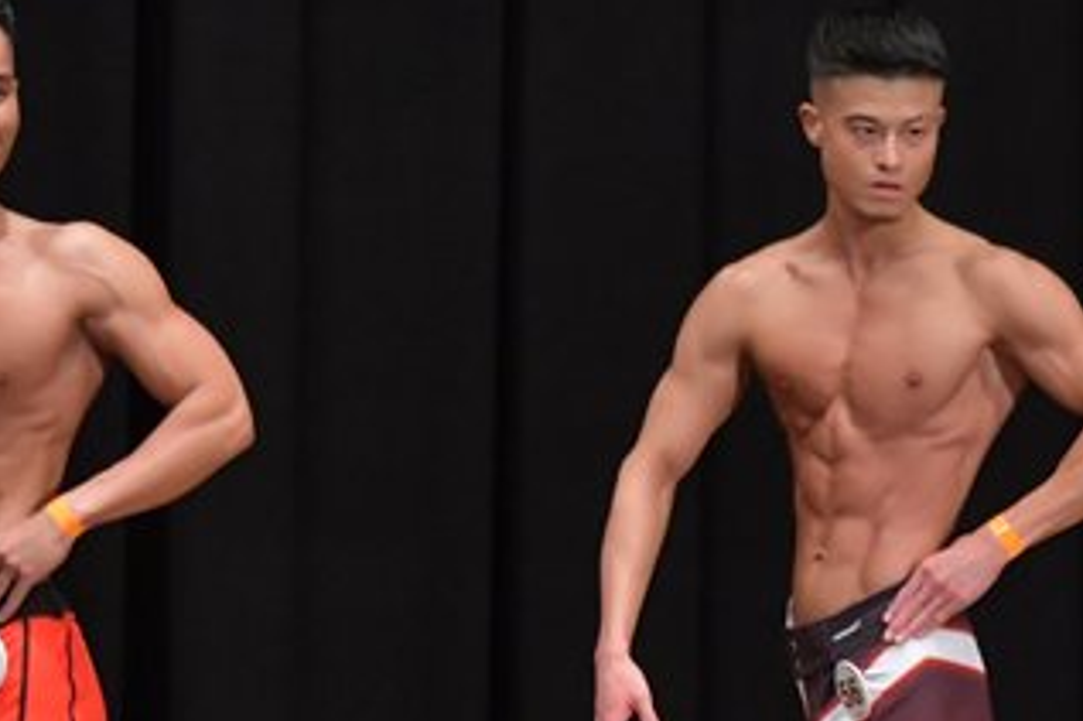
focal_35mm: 550
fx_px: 16537
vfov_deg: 2.5
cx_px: 770
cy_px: 707
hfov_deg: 3.8
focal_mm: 150
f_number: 5.6
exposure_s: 1/400
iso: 5000
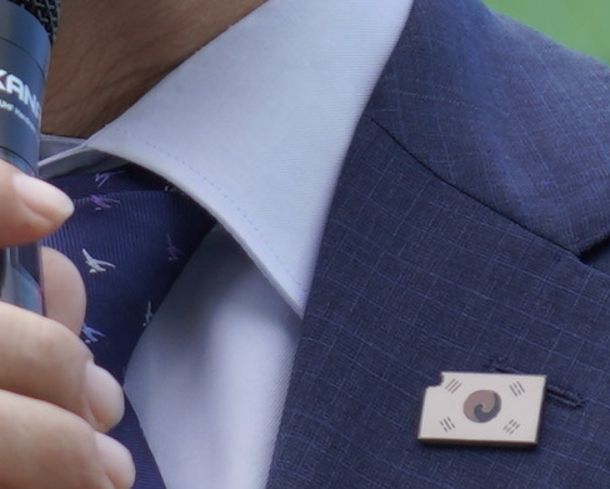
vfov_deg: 0.9
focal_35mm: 1816
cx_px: -302
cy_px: -116
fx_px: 32805
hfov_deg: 1.1
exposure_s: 1/200
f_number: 6.3
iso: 200
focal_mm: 240
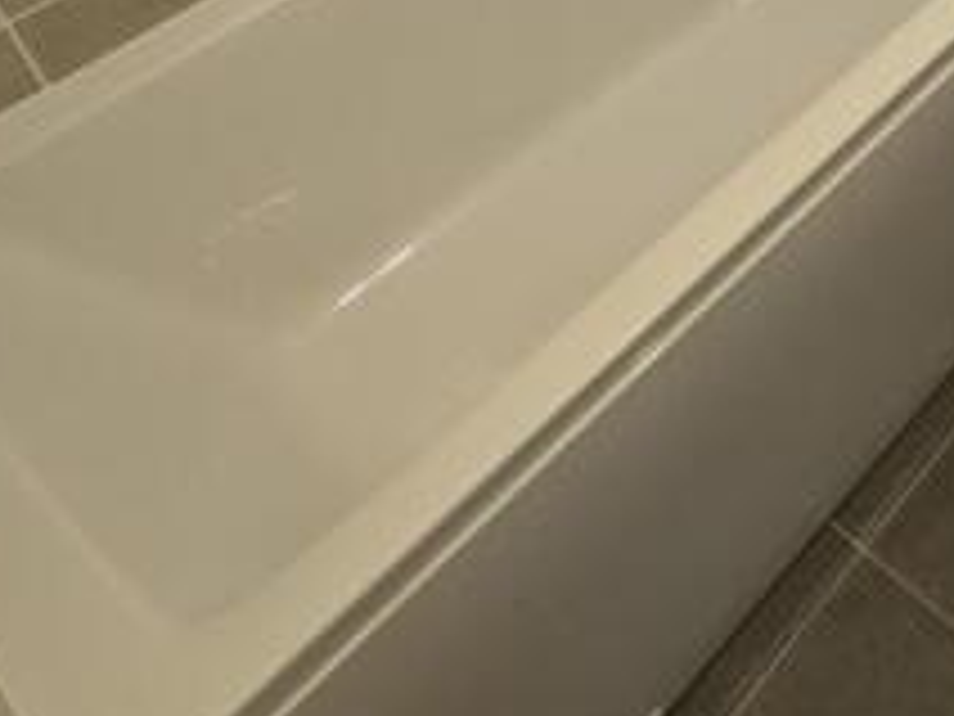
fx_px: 1213
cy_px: -218
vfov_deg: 27.4
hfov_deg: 36.7
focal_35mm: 44
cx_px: 1033
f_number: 2.2
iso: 91
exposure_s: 1/25
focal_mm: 2.22
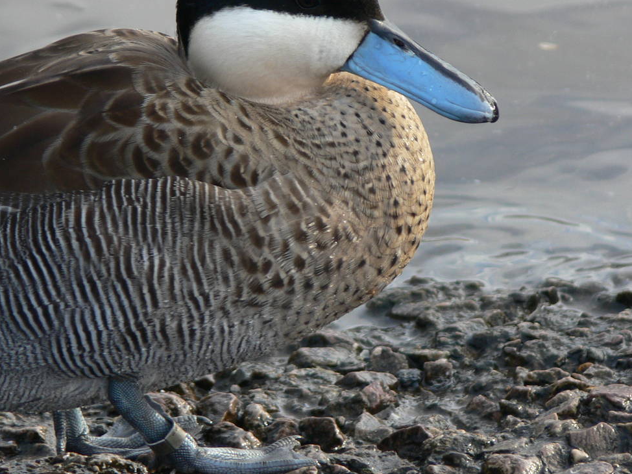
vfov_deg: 2.2
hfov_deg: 2.9
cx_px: 217
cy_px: 129
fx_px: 12595
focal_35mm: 690
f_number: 4.5
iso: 80
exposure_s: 1/125
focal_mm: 88.8
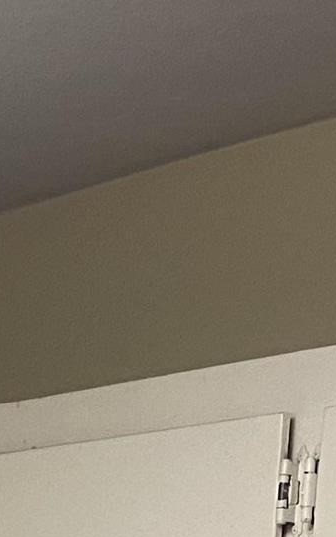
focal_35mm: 157
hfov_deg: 8.3
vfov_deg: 12.3
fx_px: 2300
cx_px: 69
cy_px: 956
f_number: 1.8
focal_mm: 4.25
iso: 125
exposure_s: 1/60
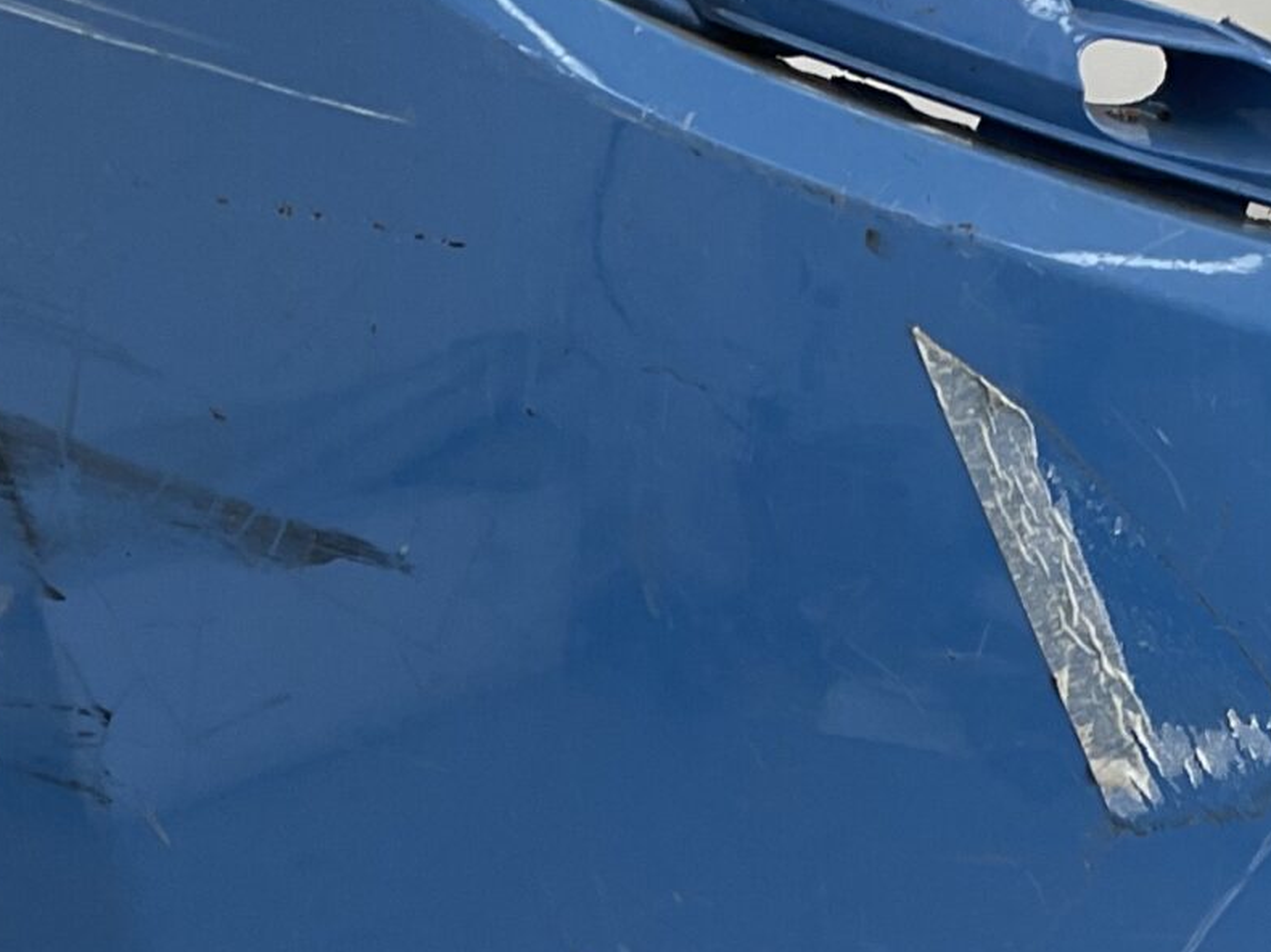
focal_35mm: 94
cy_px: 915
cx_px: 1265
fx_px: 3450
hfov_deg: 20.2
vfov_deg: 15.5
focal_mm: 3
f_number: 1.8
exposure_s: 1/129
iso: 16
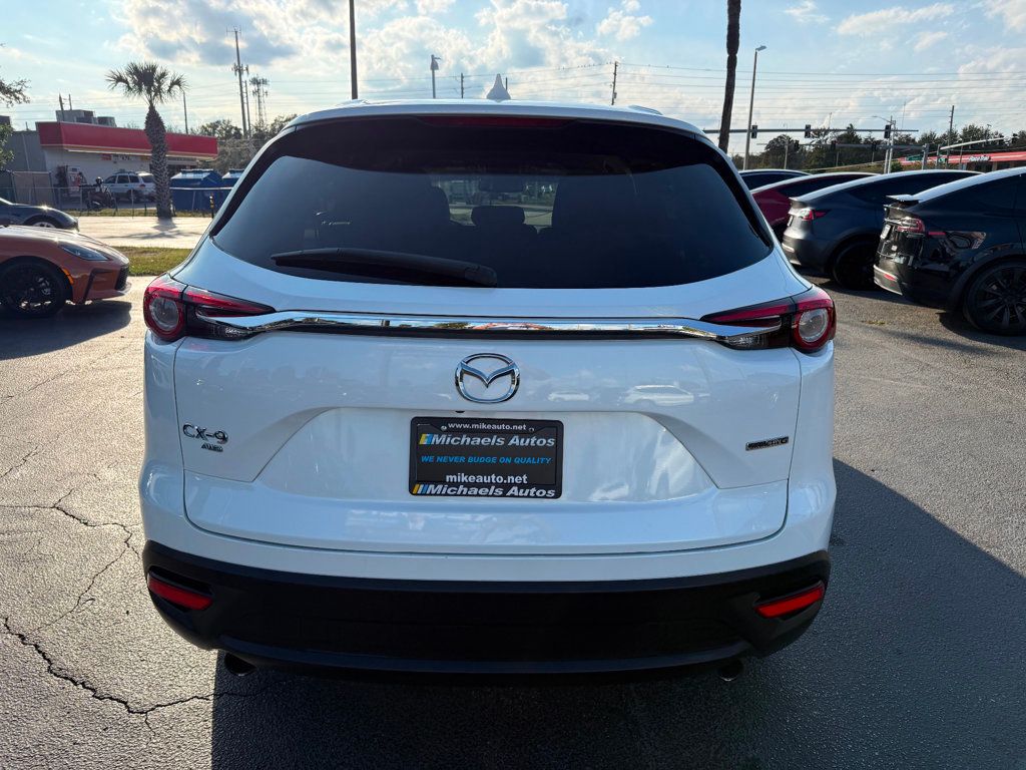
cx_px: 513
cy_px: 385
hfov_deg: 71.6
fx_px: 711
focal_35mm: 24
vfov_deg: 56.8
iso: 100
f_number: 1.78
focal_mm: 6.76
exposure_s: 1/5319
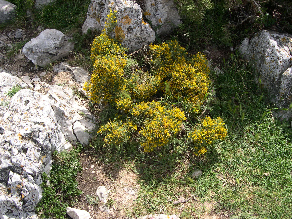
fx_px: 321
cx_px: 146
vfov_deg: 37.7
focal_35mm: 38
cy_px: 110
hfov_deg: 49.0
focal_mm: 8
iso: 100
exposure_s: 1/106
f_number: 7.6
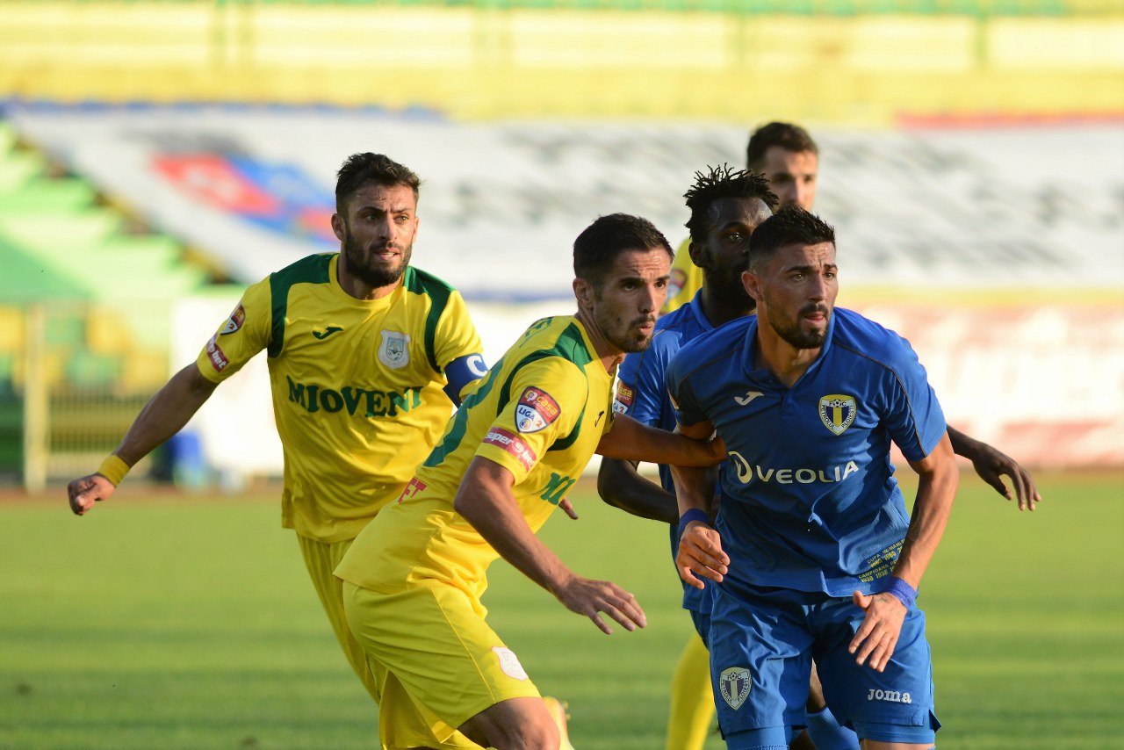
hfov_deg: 6.9
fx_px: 9368
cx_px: 562
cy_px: 375
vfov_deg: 4.6
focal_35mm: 300
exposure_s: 1/2000
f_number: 3.5
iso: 640
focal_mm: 300
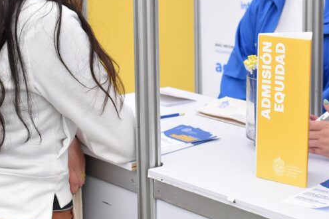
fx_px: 823
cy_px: 37
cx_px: 166
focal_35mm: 90
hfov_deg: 22.6
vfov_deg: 15.1
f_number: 4.5
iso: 1600
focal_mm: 29
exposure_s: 1/4000
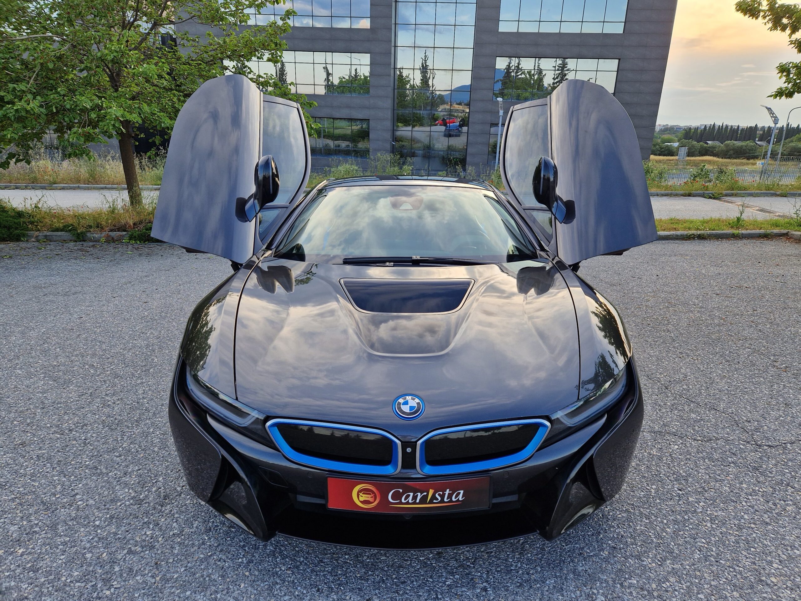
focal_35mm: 23
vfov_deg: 58.9
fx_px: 532
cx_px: 400
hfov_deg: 73.9
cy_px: 300
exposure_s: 1/180
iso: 50
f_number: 1.8
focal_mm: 5.4
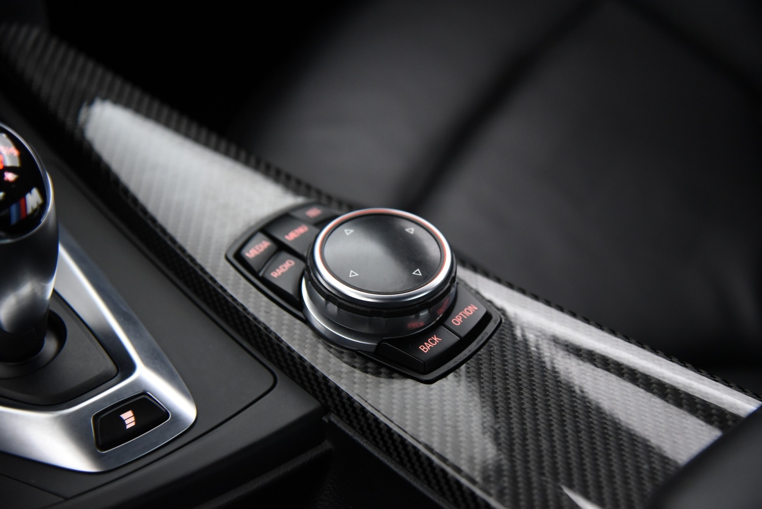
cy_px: 254
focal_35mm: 62
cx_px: 381
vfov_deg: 21.9
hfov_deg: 32.4
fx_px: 1313
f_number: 4
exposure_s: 1/30
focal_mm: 62
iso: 4000
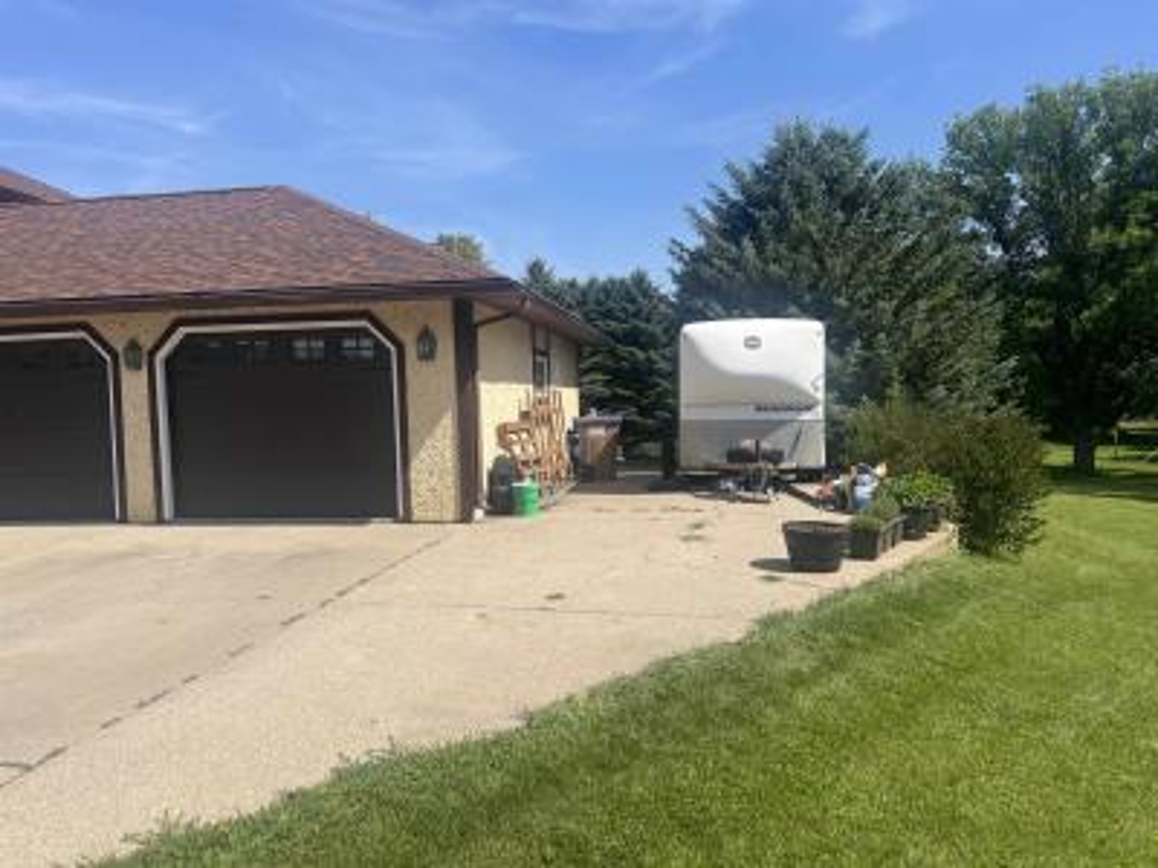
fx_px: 870
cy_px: 434
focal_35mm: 26
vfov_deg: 53.1
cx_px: 579
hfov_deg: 67.3
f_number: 1.5
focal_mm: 5.7
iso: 50
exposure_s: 1/4444
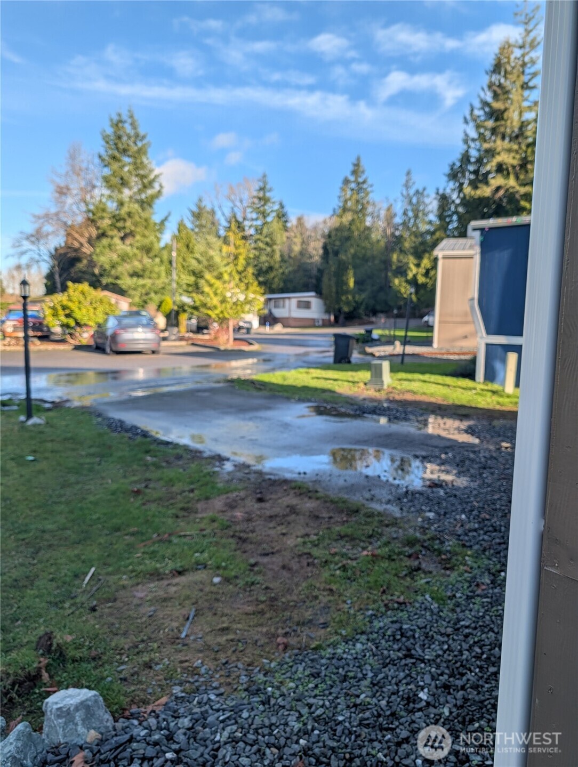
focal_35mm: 24
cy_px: 384
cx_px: 289
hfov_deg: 57.0
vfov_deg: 71.5
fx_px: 533
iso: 21
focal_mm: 6.9
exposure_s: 1/730
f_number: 1.68
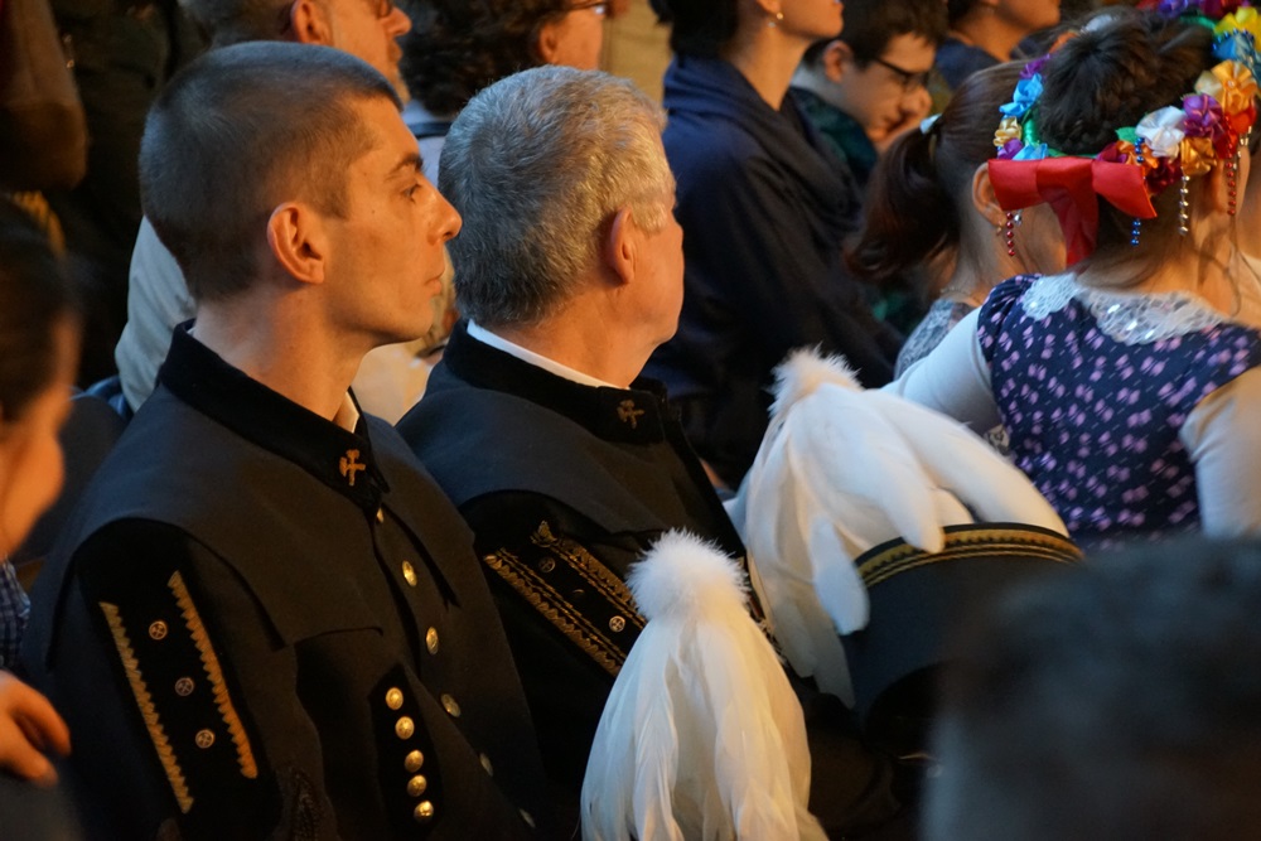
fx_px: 4729
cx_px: 630
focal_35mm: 135
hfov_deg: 15.2
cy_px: 420
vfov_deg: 10.2
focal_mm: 90
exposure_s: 1/13
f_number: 5.6
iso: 3200
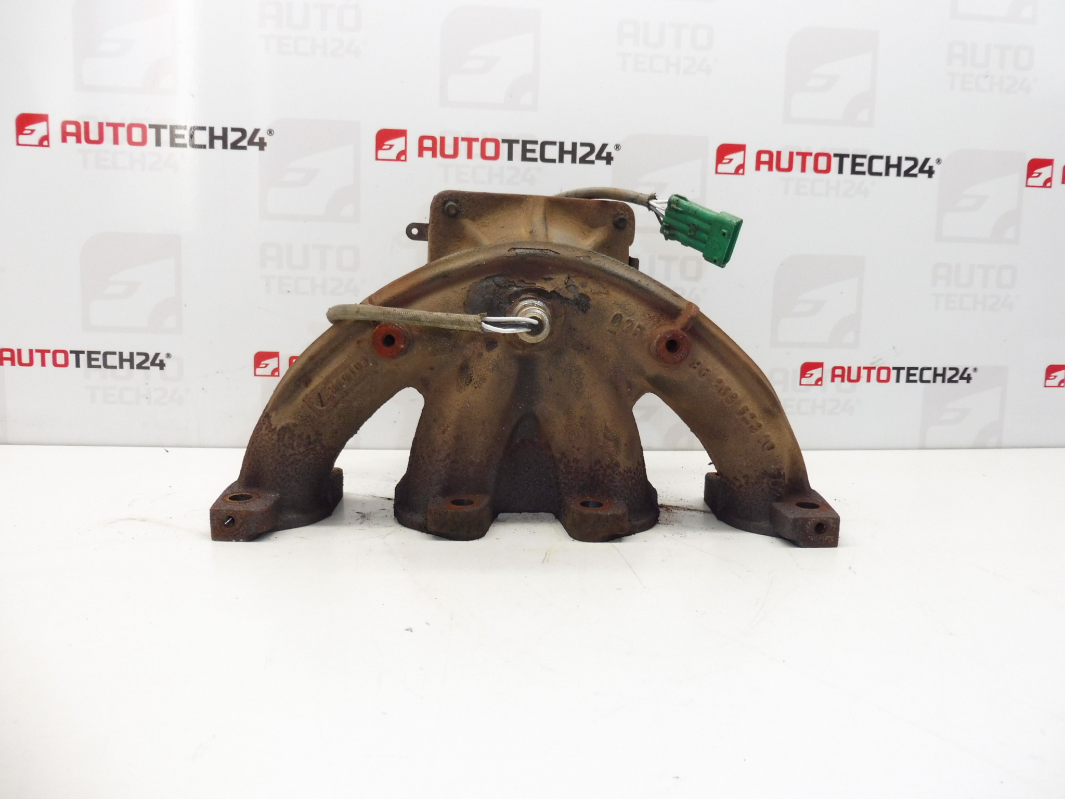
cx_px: 532
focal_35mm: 24
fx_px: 738
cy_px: 400
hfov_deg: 71.6
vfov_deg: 56.8
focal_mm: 4.3
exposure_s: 1/60
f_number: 3.5
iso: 200
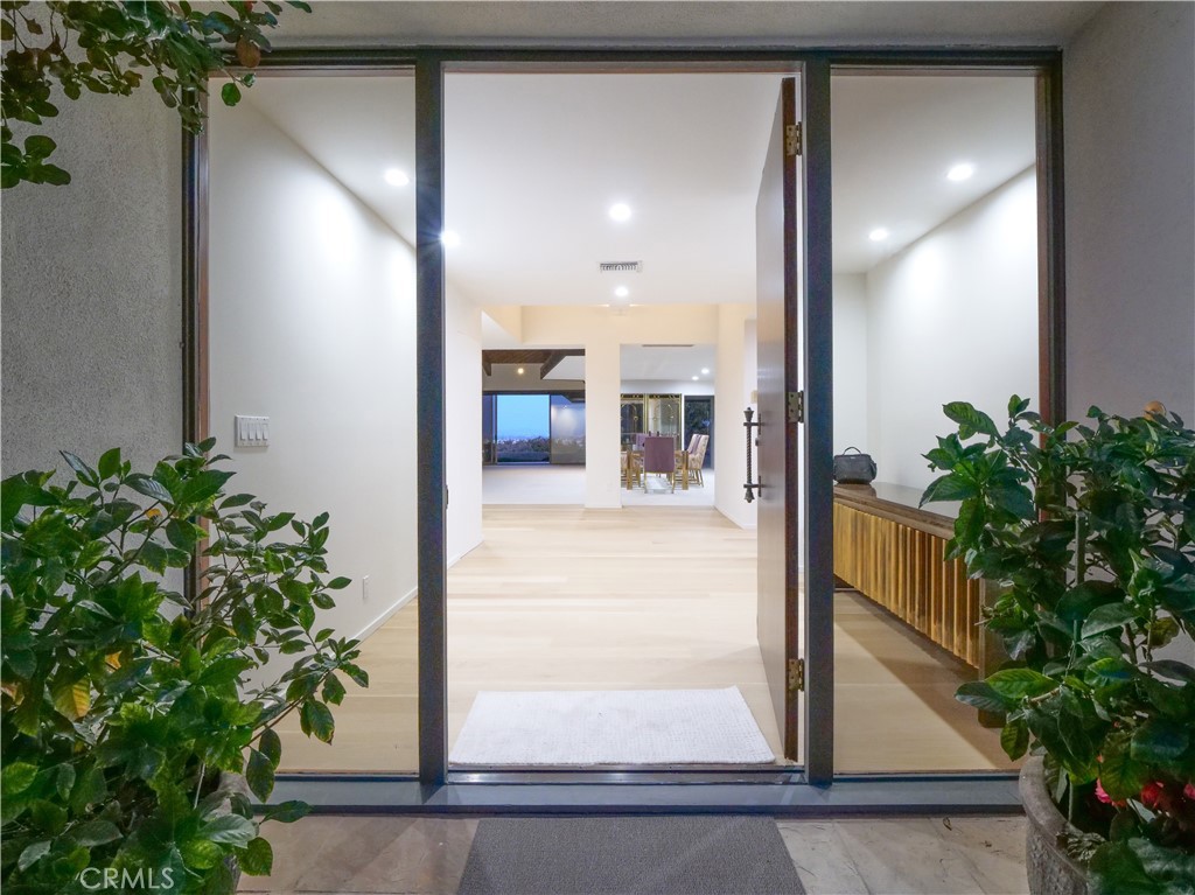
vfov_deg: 78.1
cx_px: 598
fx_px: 552
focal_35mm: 16
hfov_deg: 94.5
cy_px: 448
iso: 2000
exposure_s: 1/10
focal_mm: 8
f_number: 8
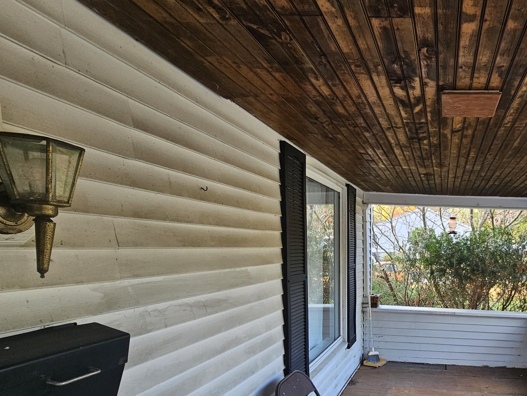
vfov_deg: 58.4
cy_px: 289
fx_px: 335
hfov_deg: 68.6
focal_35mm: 22
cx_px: 426
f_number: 2.2
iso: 80
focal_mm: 2.2
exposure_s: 1/120
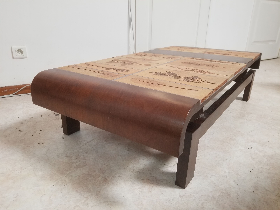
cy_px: 105
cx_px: 140
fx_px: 210
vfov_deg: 53.1
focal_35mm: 26
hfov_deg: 67.3
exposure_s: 1/20
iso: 250
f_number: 1.7
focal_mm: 4.25
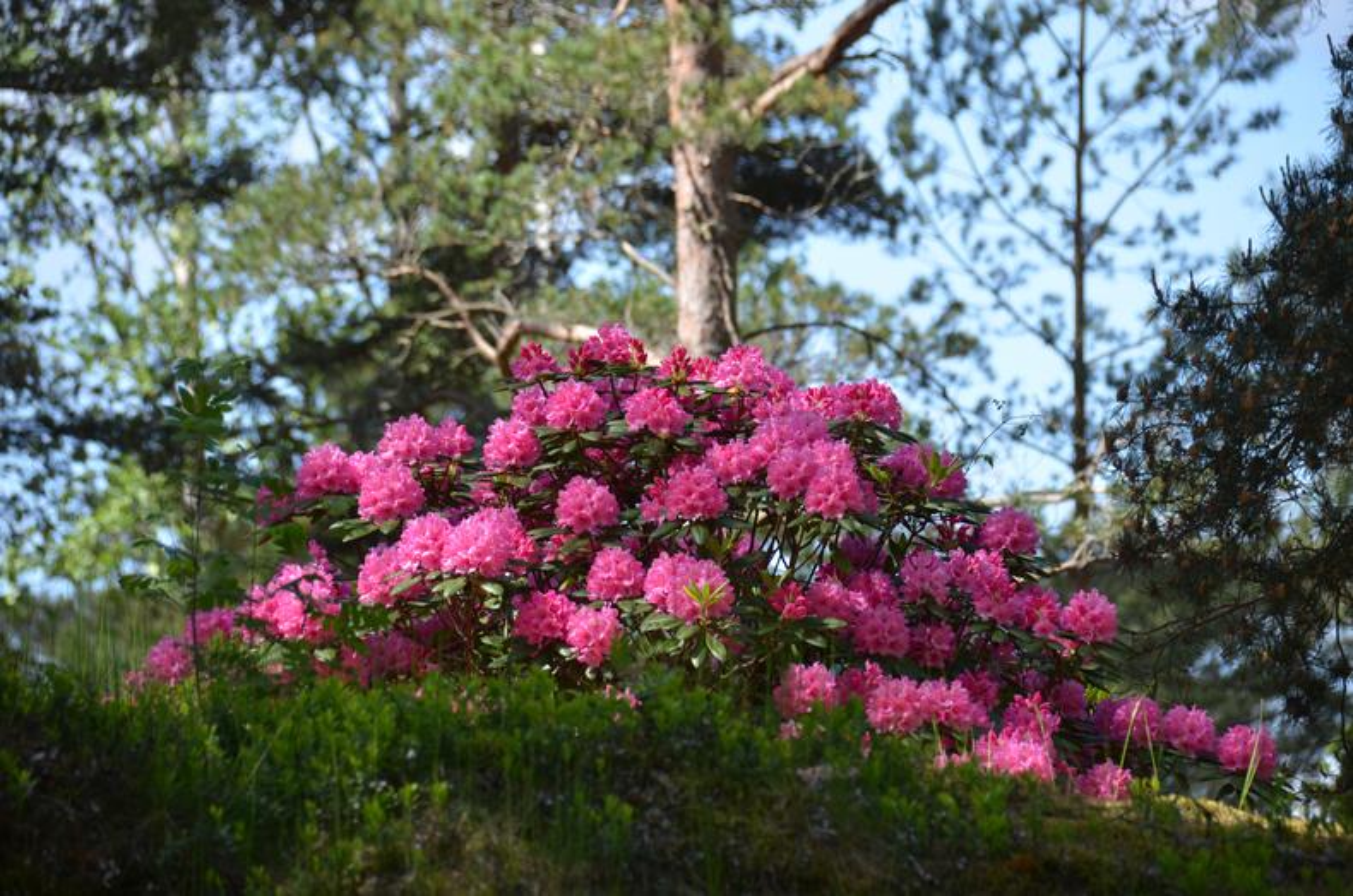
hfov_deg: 8.3
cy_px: 448
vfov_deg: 5.5
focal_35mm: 248
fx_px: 9281
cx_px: 676
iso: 250
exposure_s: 1/500
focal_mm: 165
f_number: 5.6
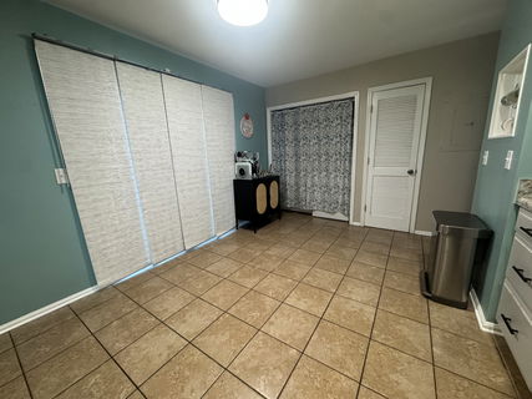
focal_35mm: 14
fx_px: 215
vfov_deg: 85.6
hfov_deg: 102.1
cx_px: 266
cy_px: 200
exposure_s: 1/60
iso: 320
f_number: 2.2
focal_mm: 2.22
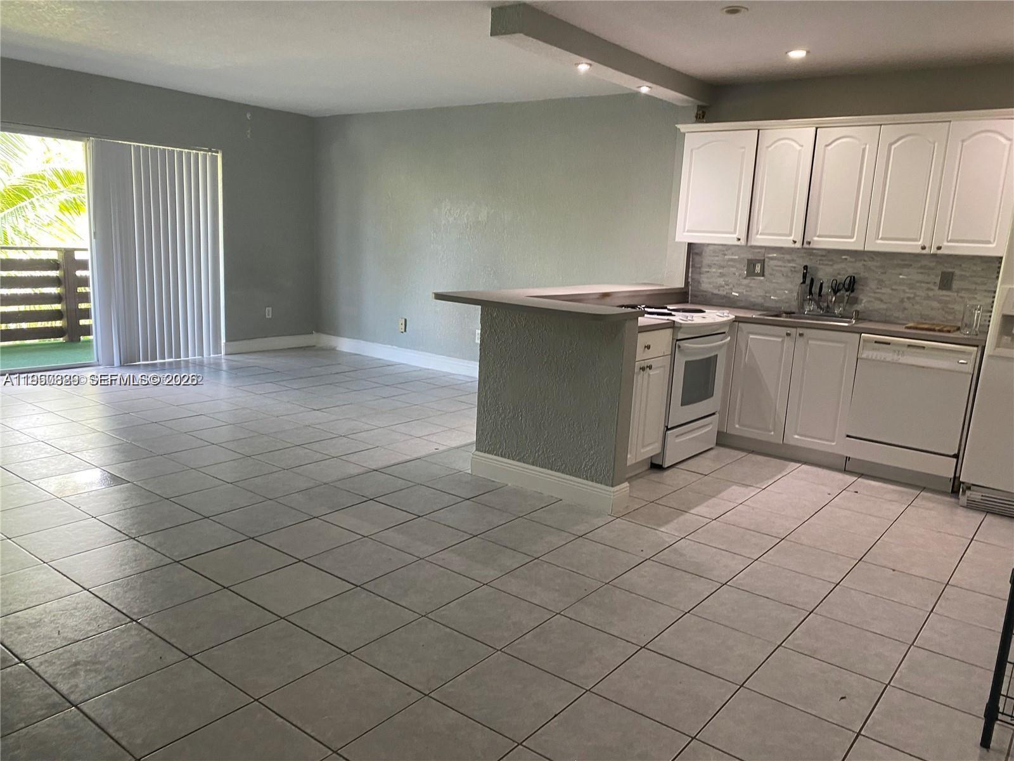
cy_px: 380
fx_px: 762
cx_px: 507
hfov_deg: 67.3
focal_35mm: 26
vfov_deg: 53.1
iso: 125
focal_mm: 4.25
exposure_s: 1/60
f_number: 1.8
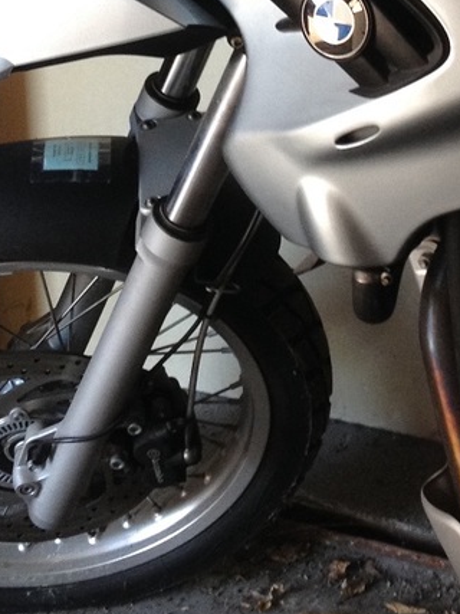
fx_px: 1861
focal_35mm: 105
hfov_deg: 14.1
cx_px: 306
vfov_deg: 18.3
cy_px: 13
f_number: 2.4
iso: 100
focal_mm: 4.28
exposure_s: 1/20
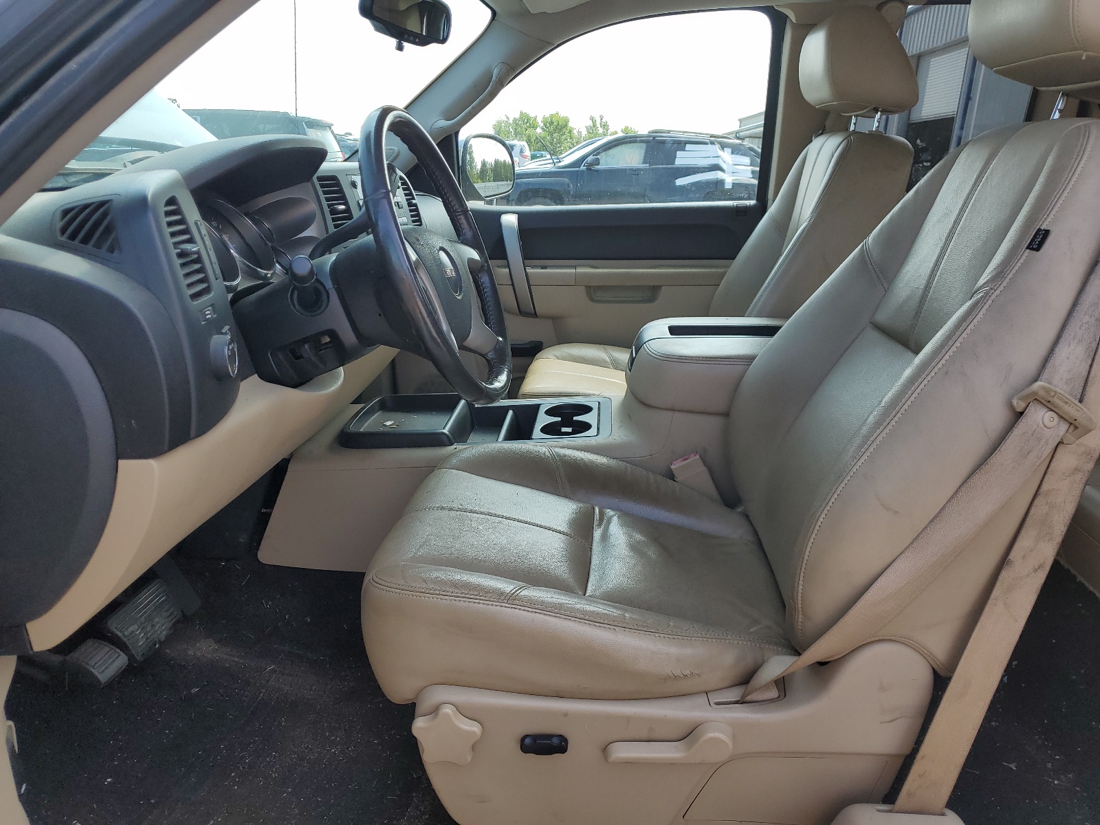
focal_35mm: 26
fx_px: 826
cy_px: 412
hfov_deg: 67.3
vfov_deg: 53.1
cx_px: 550
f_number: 1.5
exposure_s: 1/714
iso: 50
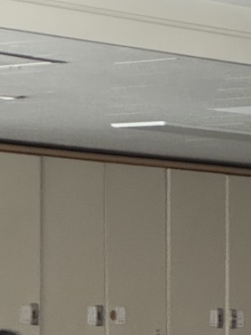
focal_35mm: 266
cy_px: 496
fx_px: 2573
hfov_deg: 5.5
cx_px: 418
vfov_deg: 7.3
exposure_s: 1/49
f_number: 2.8
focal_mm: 9
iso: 640
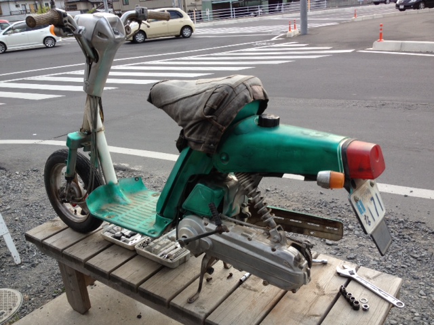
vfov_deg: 40.7
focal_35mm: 35
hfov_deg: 52.6
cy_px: 162
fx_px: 439
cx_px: 217
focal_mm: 4.28
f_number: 2.4
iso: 64
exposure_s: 1/165
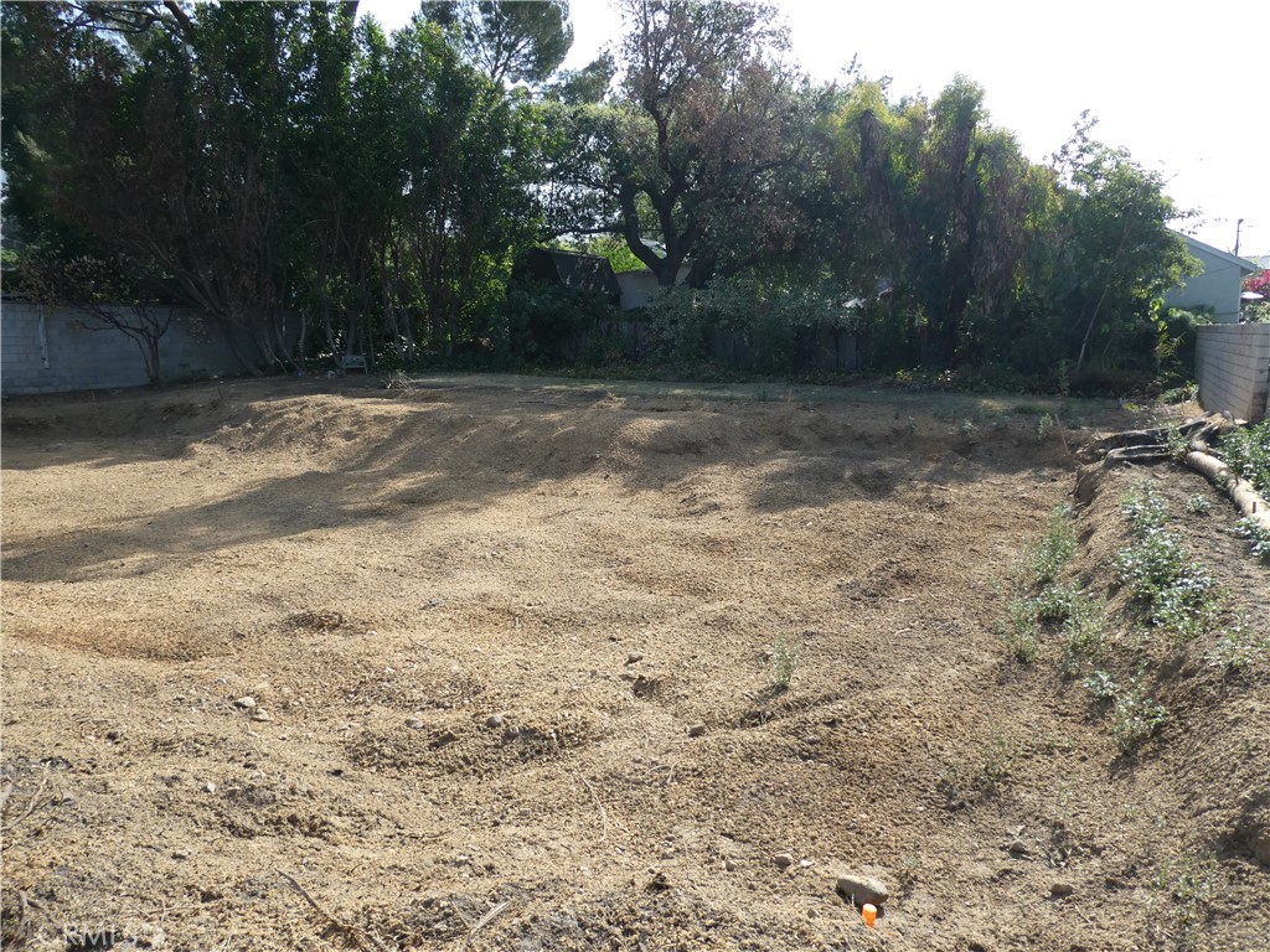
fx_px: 881
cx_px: 635
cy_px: 476
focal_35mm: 24
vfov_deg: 56.8
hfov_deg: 71.6
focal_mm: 4.3
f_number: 3.3
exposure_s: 1/400
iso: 80
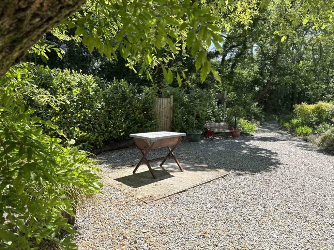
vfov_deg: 56.8
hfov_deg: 71.6
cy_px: 125
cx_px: 167
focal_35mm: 24
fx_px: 232
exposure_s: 1/563
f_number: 1.78
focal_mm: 6.76
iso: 100
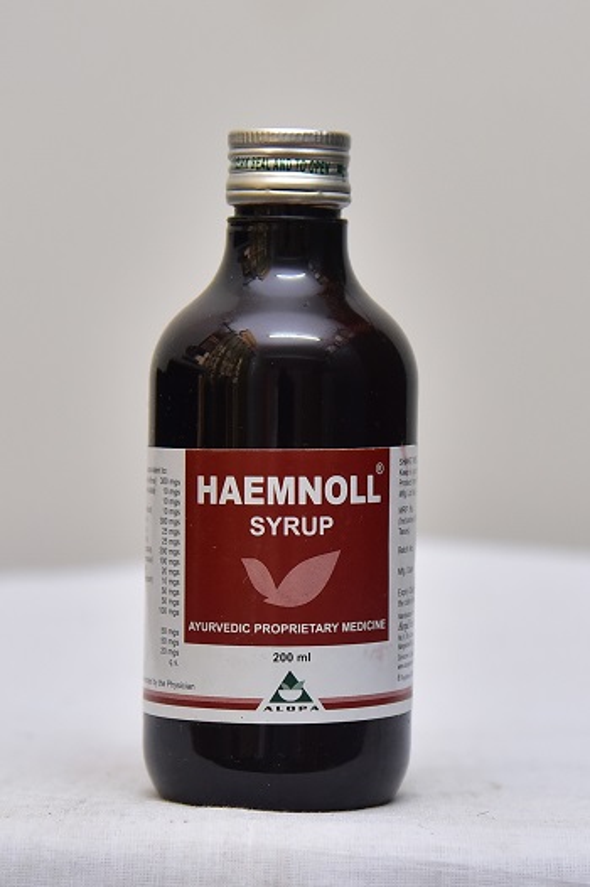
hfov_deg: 17.5
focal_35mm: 78
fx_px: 1920
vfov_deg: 26.0
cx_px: 295
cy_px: 444
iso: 1600
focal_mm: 78
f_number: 4.5
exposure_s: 1/125
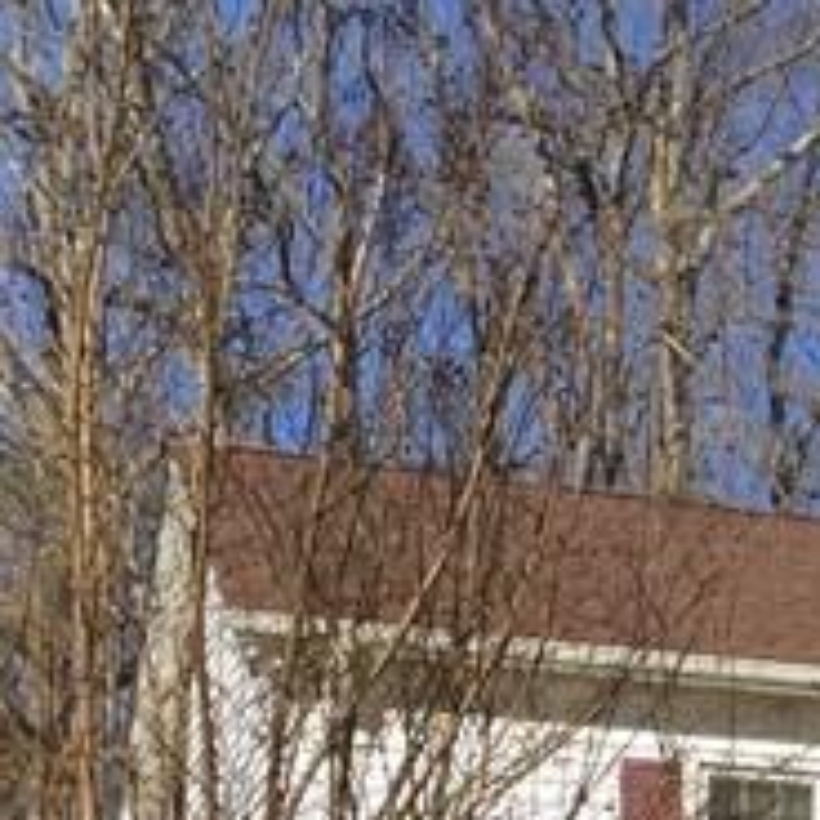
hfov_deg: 11.1
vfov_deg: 11.5
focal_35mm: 143
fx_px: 3832
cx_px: 1631
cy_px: 1350
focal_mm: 4.15
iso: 32
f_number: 2.2
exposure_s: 1/1582
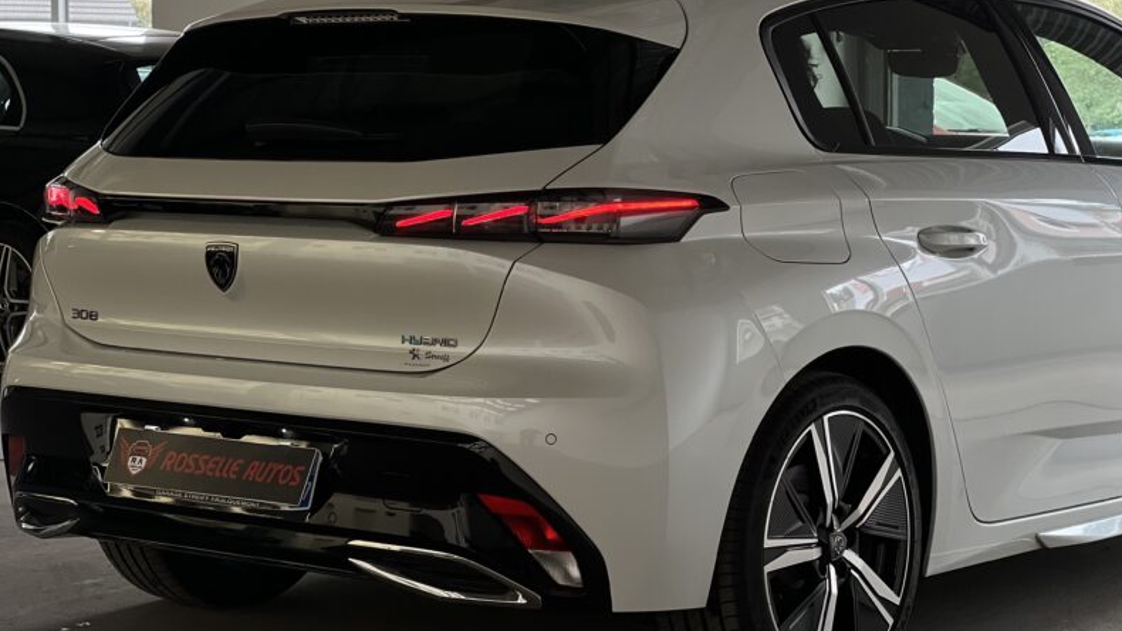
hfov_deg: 25.0
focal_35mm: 85
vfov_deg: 14.2
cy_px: 294
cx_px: 557
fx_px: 2528
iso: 160
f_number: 2.8
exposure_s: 1/121
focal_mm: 9
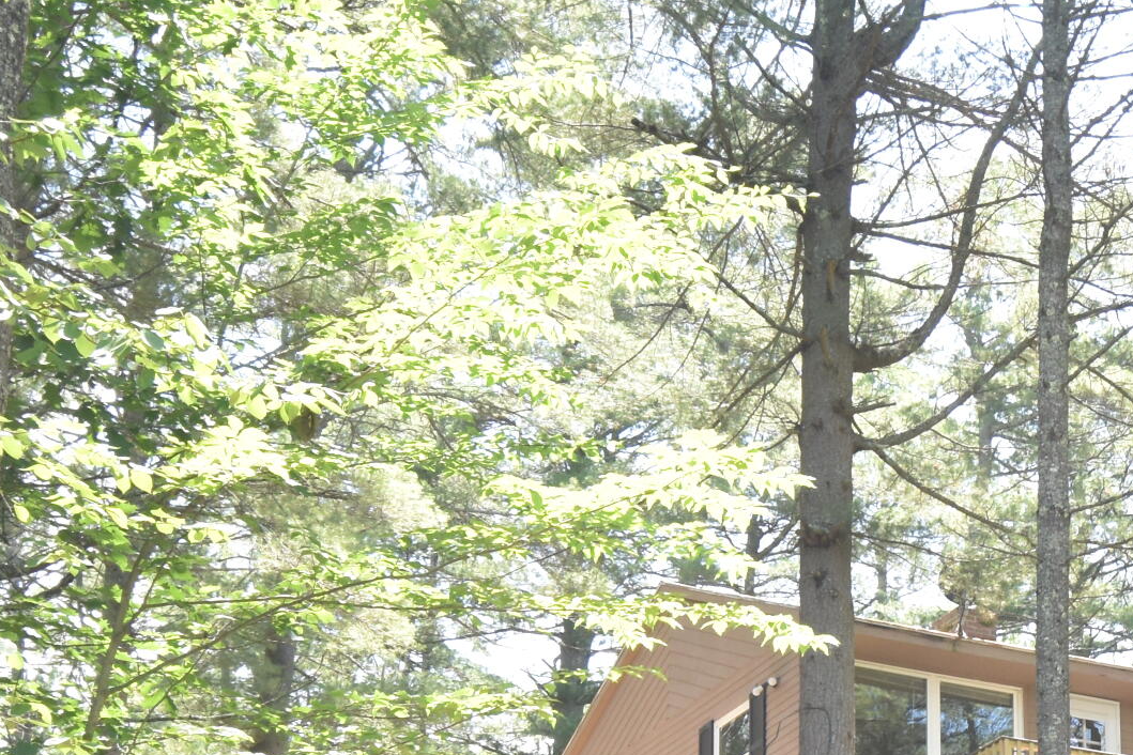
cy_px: 837
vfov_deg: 15.6
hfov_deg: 23.4
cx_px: 989
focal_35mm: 85
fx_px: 2675
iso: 400
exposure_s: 1/125
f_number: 5.6
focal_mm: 20
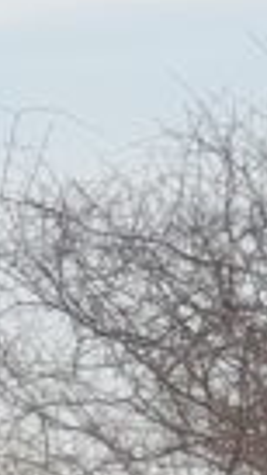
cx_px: -437
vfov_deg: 6.4
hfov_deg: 3.6
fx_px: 4156
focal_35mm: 330
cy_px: 863
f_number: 2.4
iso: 100
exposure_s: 1/688
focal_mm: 6
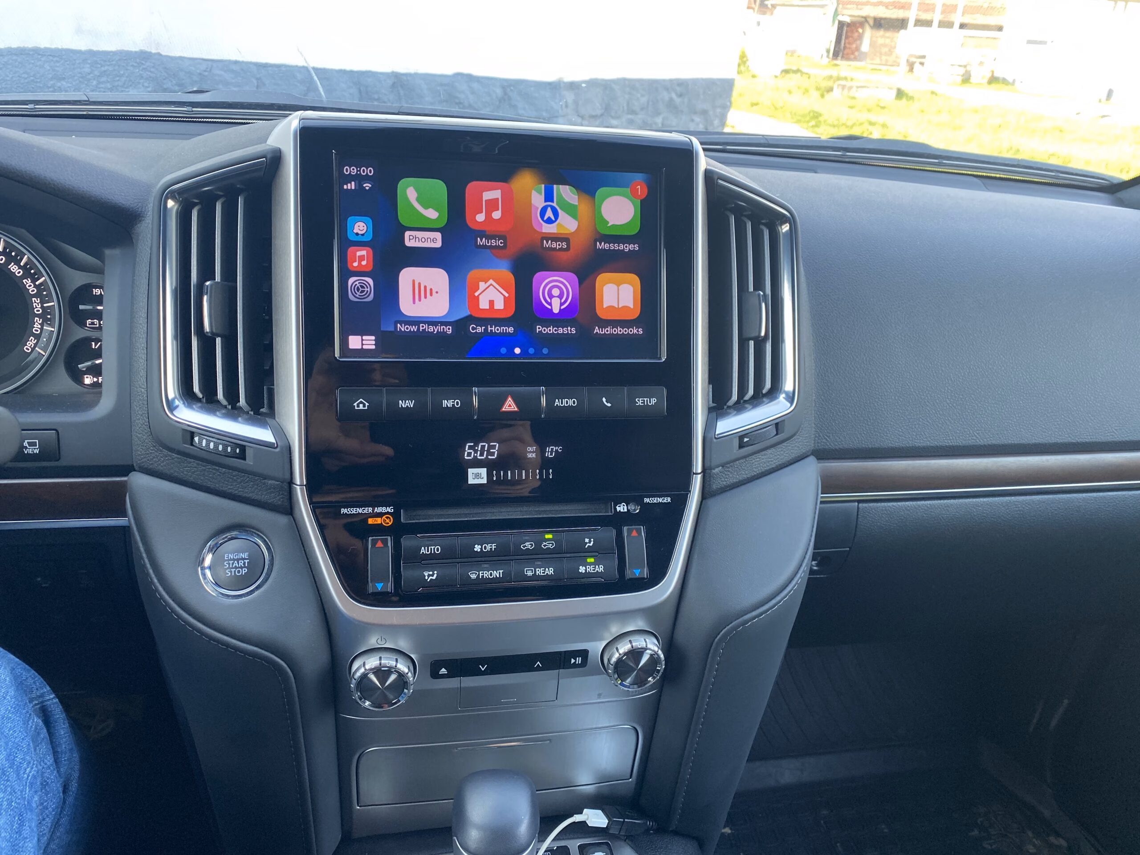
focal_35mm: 26
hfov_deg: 67.3
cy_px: 428
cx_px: 570
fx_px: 856
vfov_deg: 53.1
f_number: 1.8
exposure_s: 1/114
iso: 125
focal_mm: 4.25
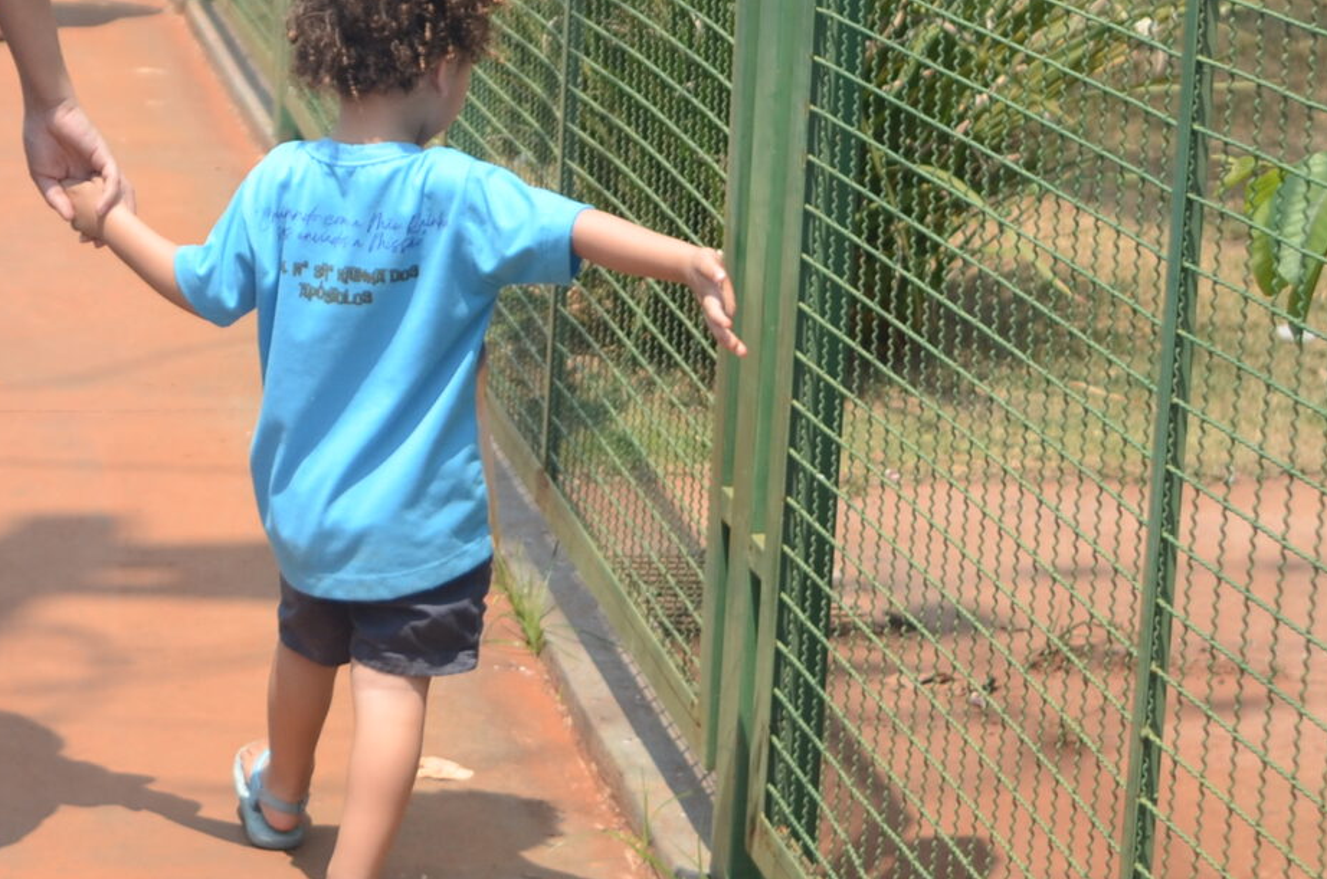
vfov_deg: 13.2
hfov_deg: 19.8
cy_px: -236
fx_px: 3679
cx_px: -36
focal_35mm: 100
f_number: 2.8
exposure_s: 1/1600
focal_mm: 24
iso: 160
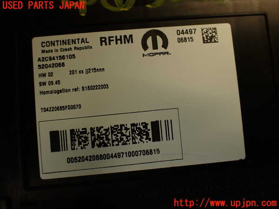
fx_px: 242
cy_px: 104
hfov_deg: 60.0
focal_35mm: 30
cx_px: 140
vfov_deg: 46.8
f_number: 2.3
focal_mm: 5.4
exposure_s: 1/60
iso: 125
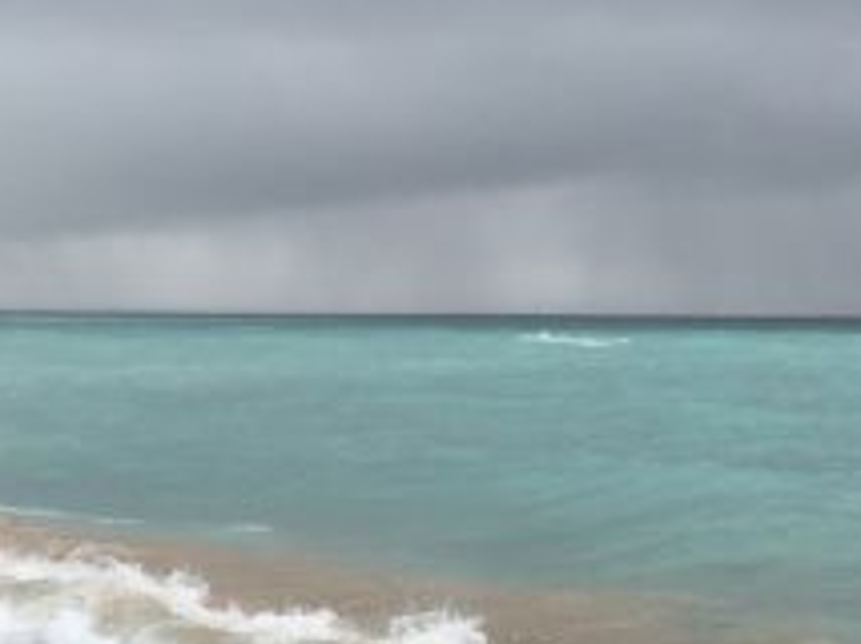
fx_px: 2062
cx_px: 443
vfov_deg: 17.7
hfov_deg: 23.6
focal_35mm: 83
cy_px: 296
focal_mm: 4.15
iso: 25
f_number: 2.2
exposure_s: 1/346
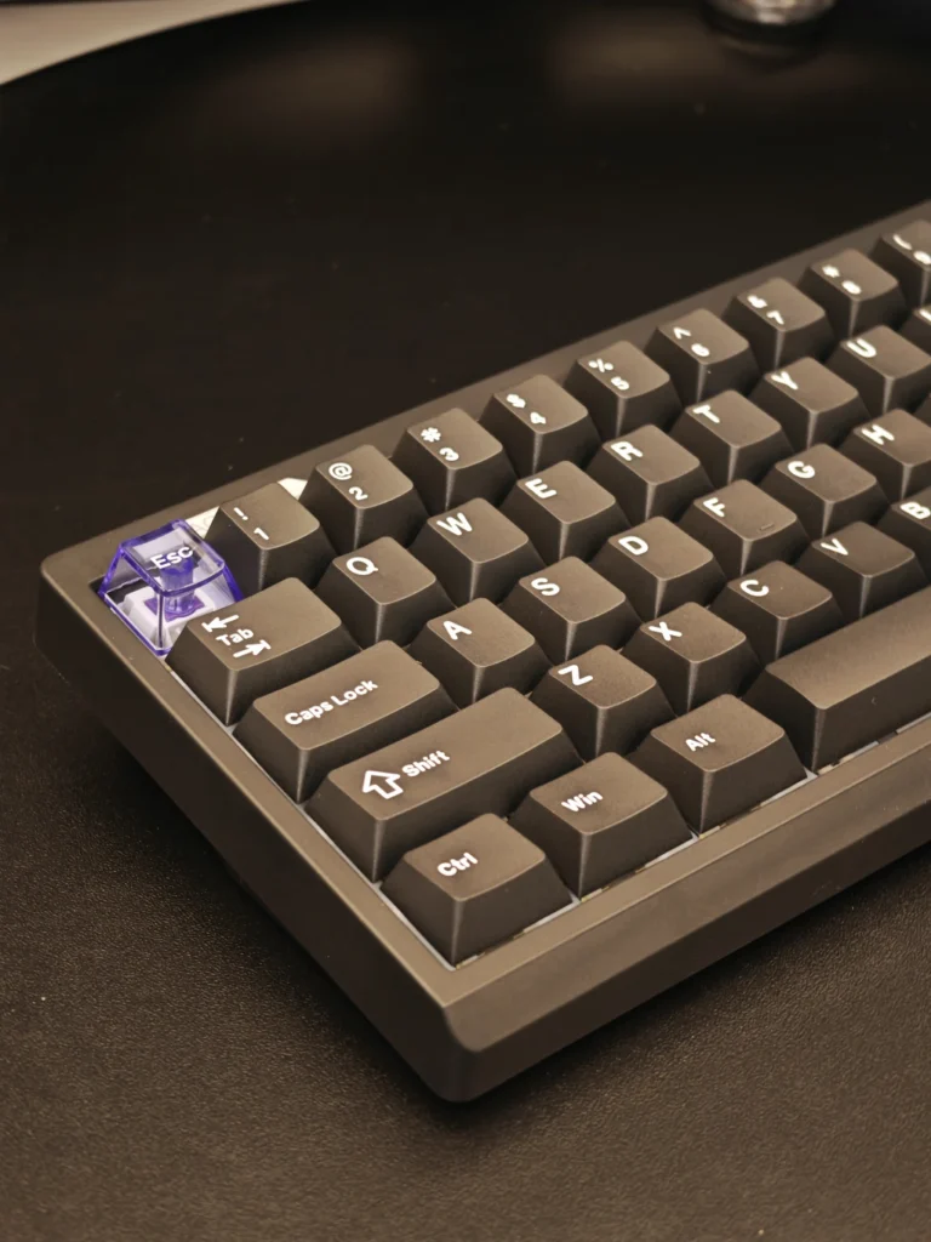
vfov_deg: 27.0
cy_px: 621
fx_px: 2582
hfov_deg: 20.4
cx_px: 466
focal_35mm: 72
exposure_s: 1/14
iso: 5000
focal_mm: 15.38
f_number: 2.6
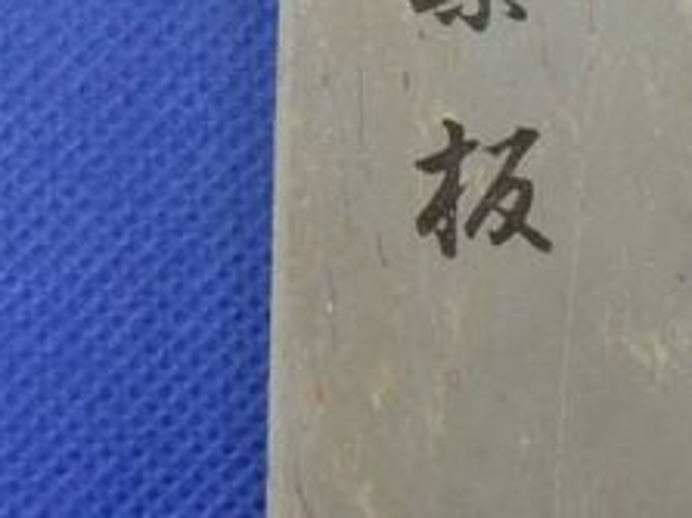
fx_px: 2298
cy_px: -127
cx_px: 928
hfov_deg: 16.1
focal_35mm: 115
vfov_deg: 12.5
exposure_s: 1/80
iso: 125
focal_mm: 4.5
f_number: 3.7
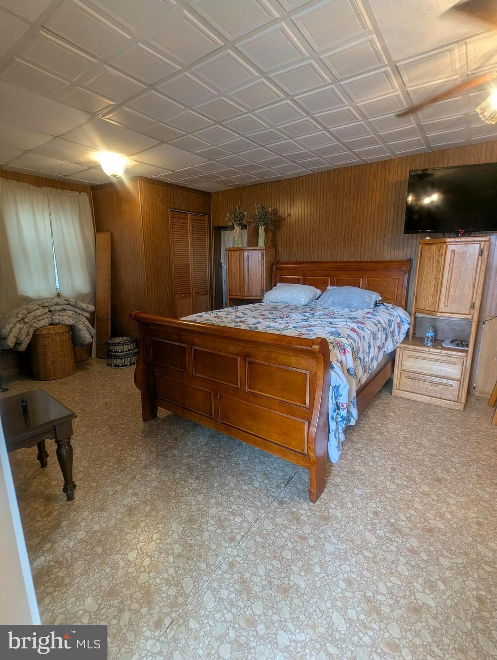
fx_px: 306
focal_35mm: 16
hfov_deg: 78.2
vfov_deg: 94.4
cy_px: 330
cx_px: 248
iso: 167
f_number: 2.2
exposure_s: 1/60
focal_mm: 2.35
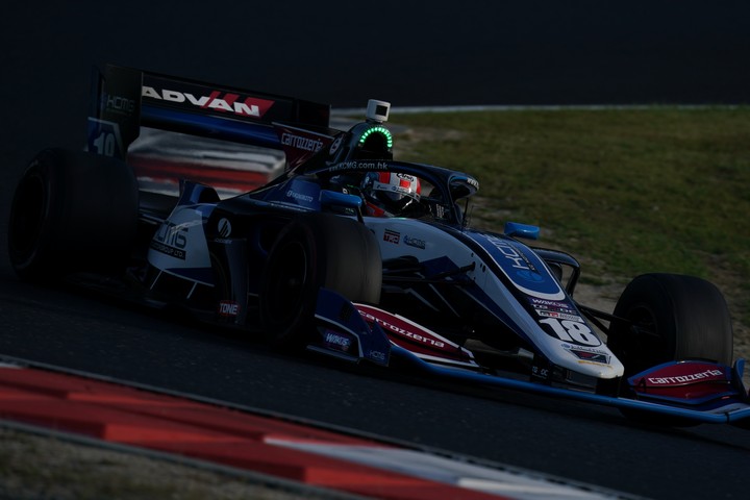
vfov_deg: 2.3
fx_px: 12499
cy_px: 250
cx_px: 375
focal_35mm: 600
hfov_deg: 3.4
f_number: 8
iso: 200
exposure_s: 1/800
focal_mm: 600
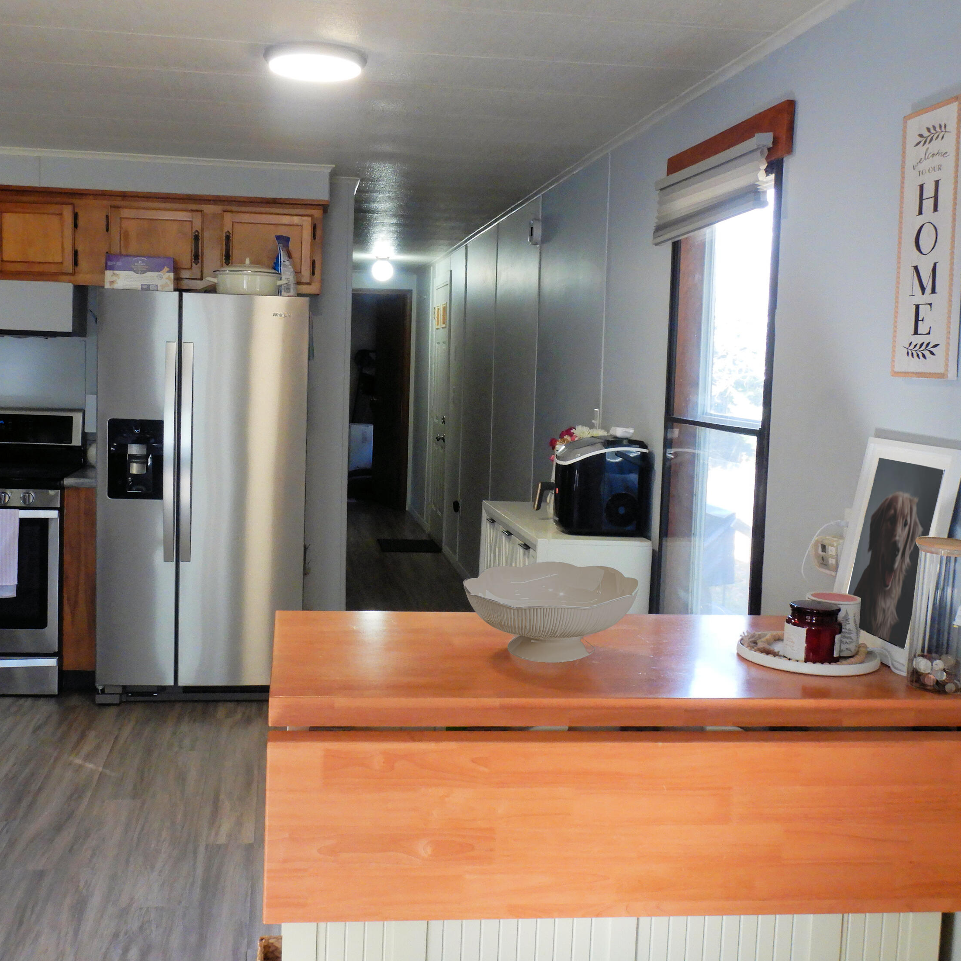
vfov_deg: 44.9
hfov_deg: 44.9
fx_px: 1162
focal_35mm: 37
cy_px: 480
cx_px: 432
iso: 400
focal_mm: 5.6
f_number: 4.2
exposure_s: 1/30
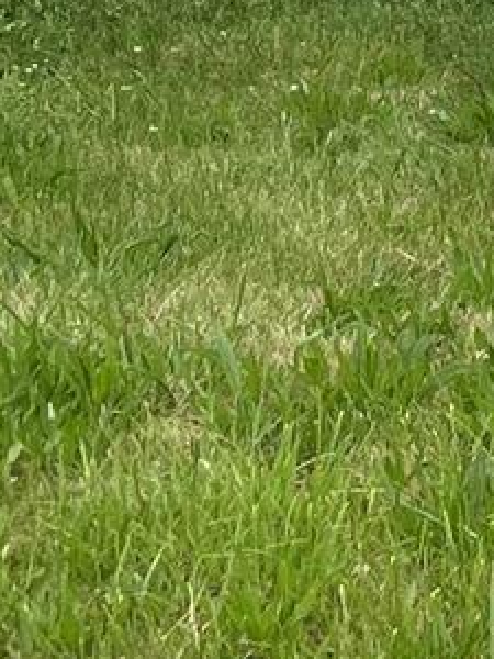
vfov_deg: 9.6
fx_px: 3806
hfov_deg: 7.1
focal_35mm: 200
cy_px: -294
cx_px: 1001
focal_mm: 5.7
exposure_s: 1/3165
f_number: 1.5
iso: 50
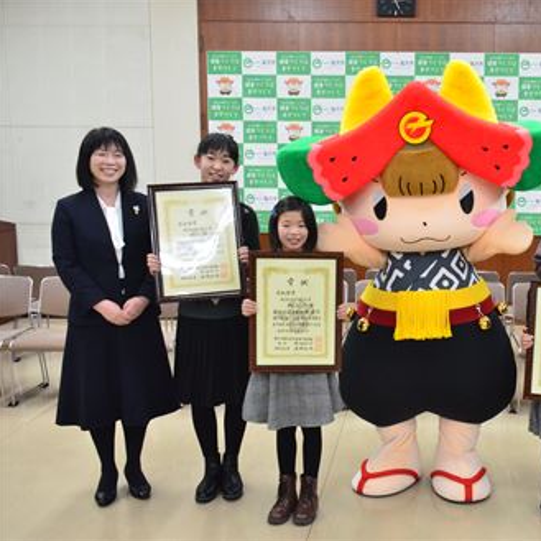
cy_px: 270
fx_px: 719
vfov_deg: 41.3
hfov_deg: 40.1
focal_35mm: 41
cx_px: 408
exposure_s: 1/125
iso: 3200
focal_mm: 21
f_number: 5.6
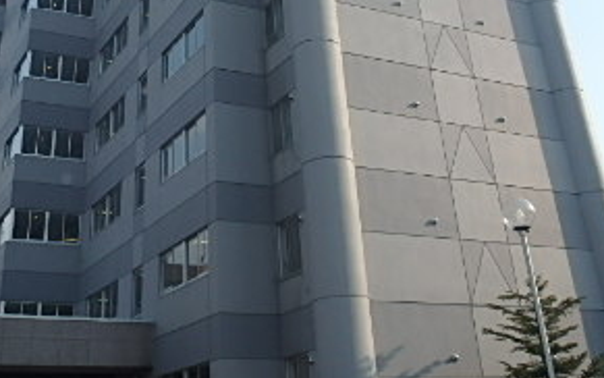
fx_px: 807
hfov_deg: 40.9
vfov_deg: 24.4
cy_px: -50
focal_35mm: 49
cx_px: 251
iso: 125
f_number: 3.5
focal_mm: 3.7
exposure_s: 1/800
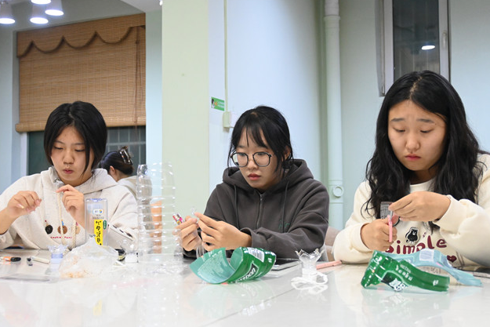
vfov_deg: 31.2
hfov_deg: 45.4
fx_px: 585
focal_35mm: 43
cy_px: 162
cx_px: 247
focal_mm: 28
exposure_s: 1/100
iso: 3200
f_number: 4.5
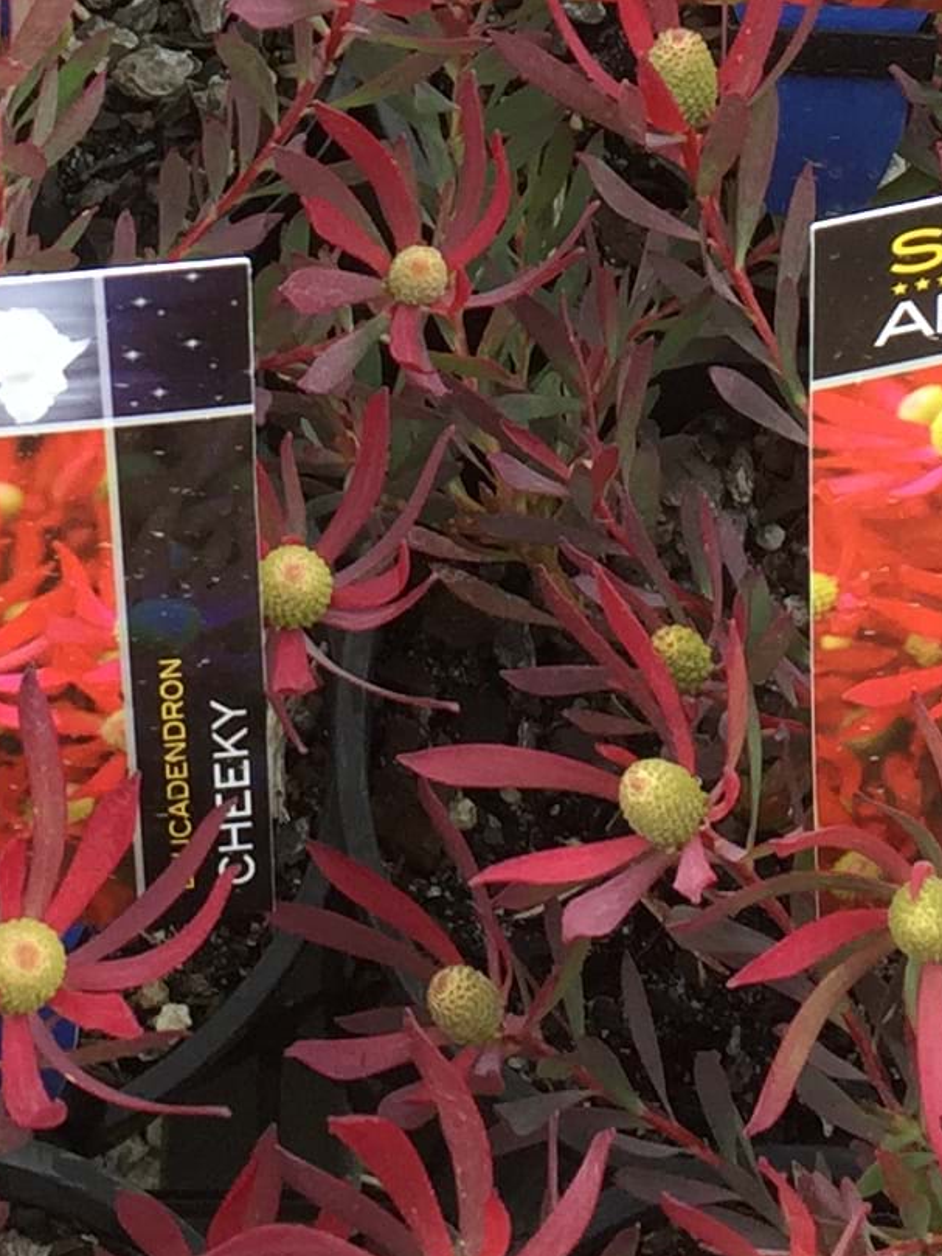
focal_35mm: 117
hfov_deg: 12.7
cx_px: 368
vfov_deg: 16.0
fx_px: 4244
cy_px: -376
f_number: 2.2
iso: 50
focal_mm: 4.15
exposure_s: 1/100
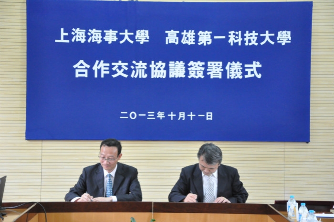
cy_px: 111
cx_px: 167
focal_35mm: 120
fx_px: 1111
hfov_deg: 17.1
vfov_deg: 11.4
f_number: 5.3
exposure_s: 1/30
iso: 3200
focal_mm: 80
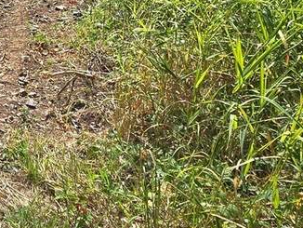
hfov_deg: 30.9
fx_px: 447
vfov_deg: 24.4
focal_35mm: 51
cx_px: -72
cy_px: -79
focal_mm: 2.2
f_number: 2.2
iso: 50
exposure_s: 1/1232
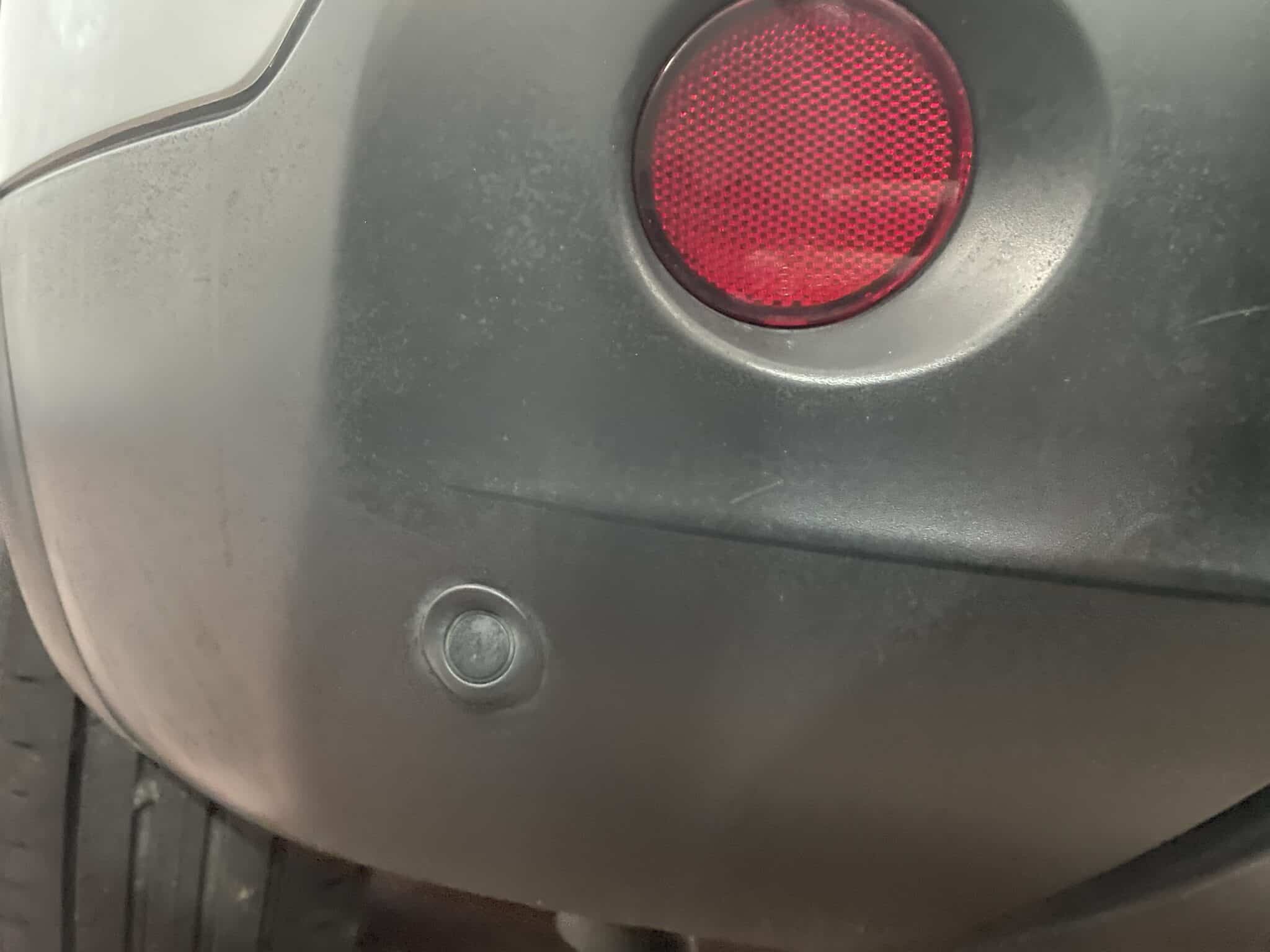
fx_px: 954
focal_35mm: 26
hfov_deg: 67.3
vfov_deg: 53.1
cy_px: 476
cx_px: 635
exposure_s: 1/17
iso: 800
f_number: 1.6
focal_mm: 4.2
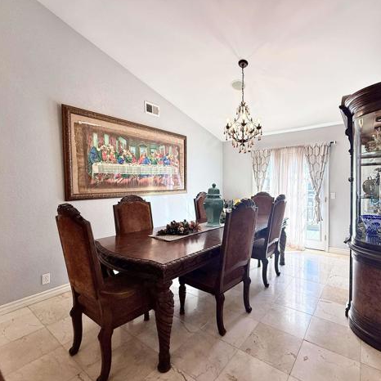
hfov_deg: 83.4
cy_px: 192
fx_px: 212
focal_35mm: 17
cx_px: 219
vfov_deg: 84.0
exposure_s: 1/120
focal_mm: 2.22
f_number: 2.2
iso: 200
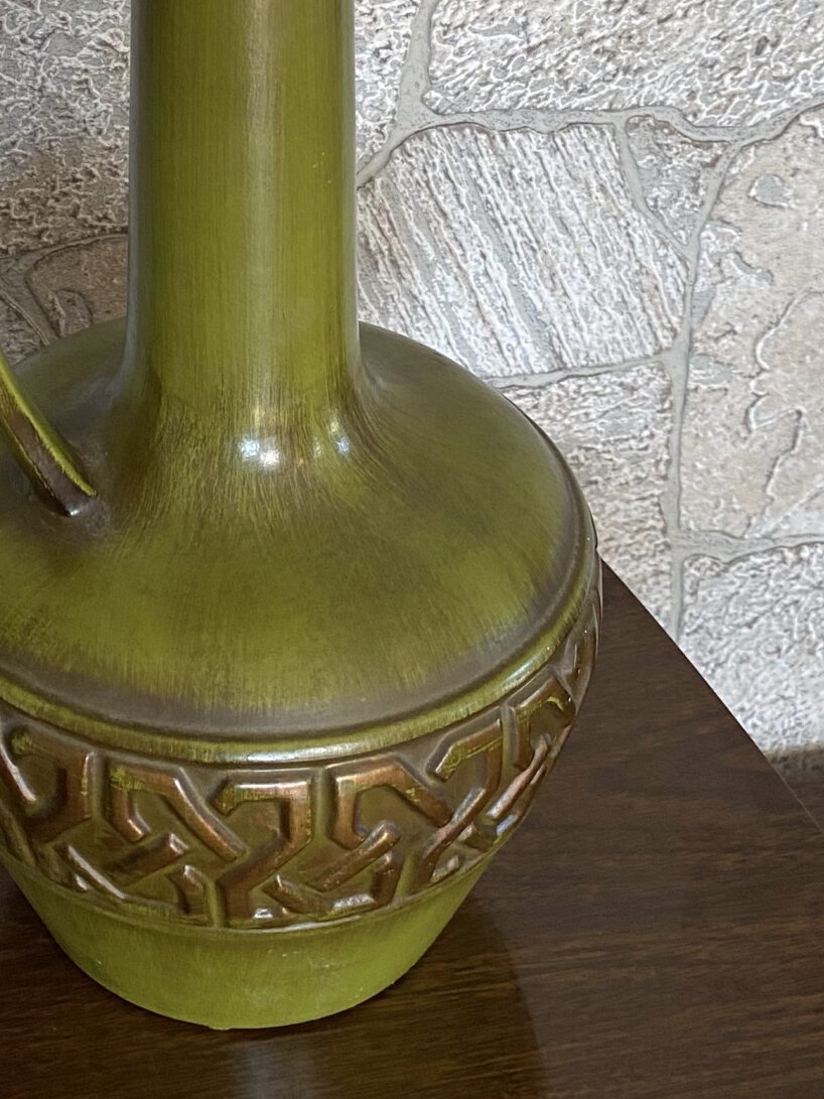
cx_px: 153
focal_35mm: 61
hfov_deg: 23.6
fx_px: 1936
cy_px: 58
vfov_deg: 30.0
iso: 125
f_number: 1.8
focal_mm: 4.25
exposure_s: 1/60
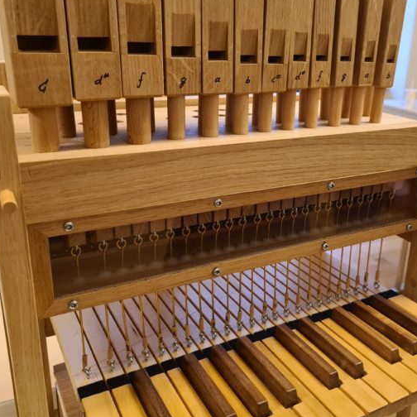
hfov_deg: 46.9
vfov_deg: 47.2
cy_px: 194
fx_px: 477
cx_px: 256
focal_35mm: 35
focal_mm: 5.4
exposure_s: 1/50
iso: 320
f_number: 1.8
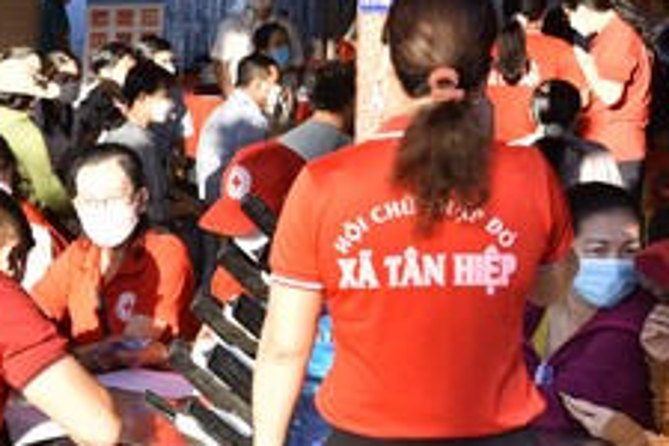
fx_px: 2360
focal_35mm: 127
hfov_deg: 15.6
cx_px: -125
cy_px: 201
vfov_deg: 10.8
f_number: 6.3
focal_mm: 44
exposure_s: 1/125
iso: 160
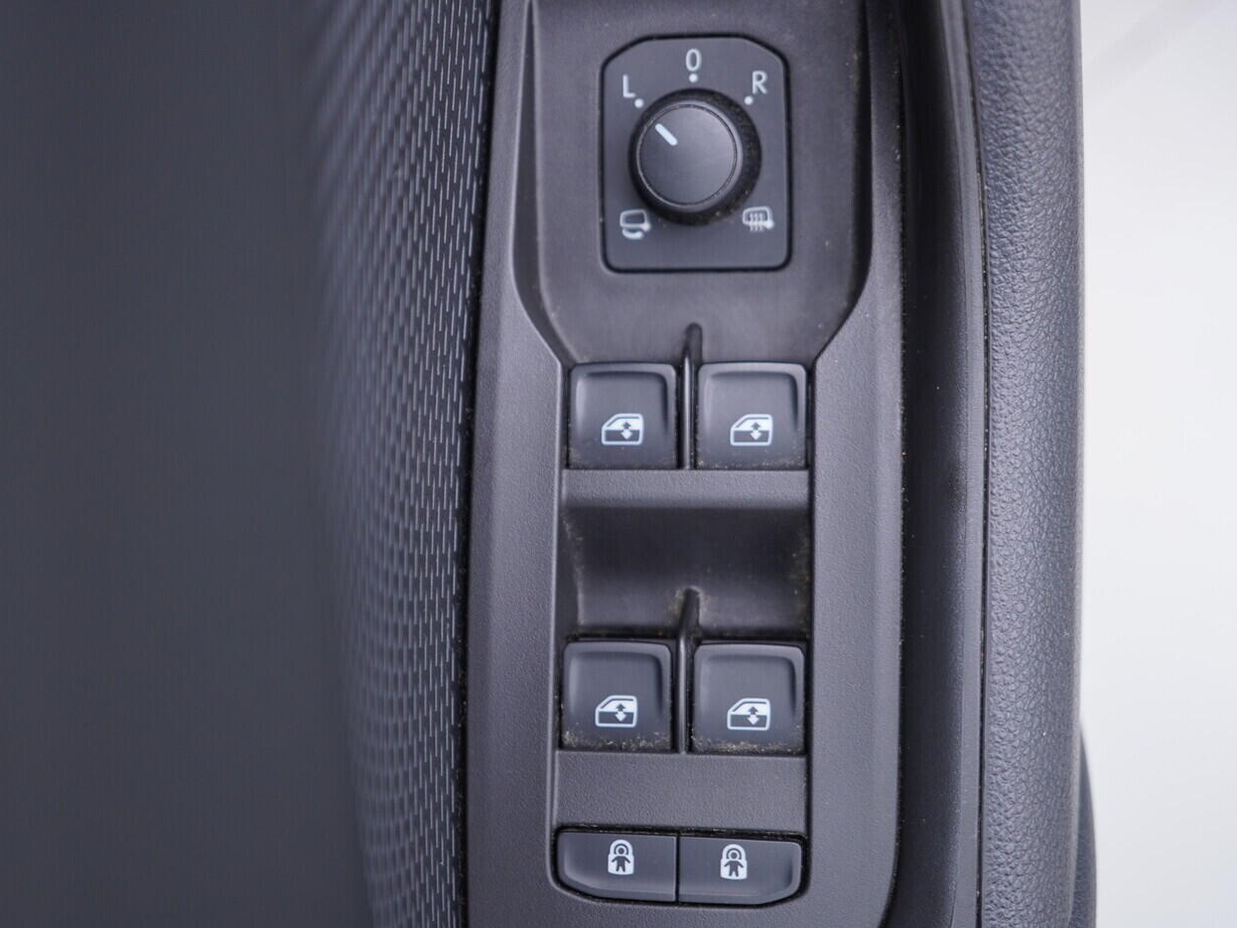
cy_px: 468
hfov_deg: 46.8
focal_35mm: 40
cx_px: 647
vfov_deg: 36.0
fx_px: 1430
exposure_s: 1/40
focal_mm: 24
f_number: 2.8
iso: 200
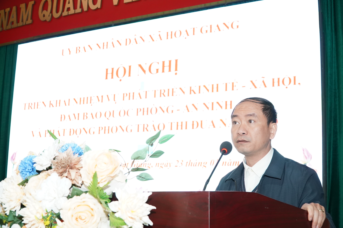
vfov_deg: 29.2
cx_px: 172
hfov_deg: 42.7
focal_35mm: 46
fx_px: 438
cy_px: 114
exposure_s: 1/100
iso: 3200
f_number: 5.6
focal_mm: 31
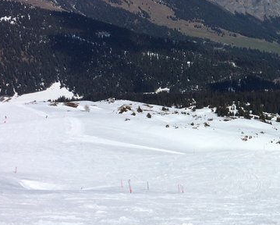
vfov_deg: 24.2
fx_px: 523
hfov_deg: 28.7
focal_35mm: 63
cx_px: 255
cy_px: 102
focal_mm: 4.15
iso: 40
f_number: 2.2
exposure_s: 1/8264
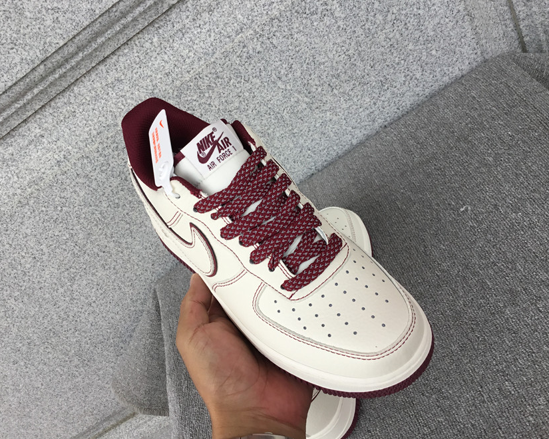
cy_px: 216
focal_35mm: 33
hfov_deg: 54.2
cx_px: 271
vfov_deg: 44.5
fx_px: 536
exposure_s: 1/117
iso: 25
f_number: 2.4
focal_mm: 3.3
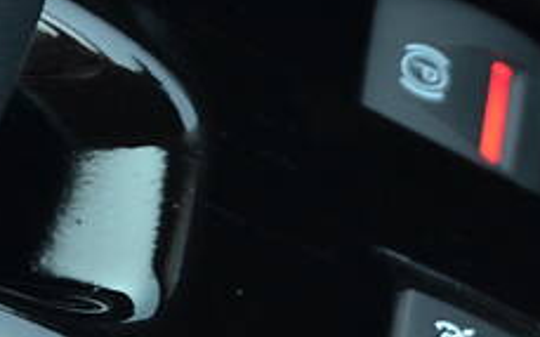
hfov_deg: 3.7
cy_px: 247
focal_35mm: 561
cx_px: 566
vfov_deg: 2.3
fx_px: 8251
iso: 900
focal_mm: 105
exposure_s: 1/30
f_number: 5.6
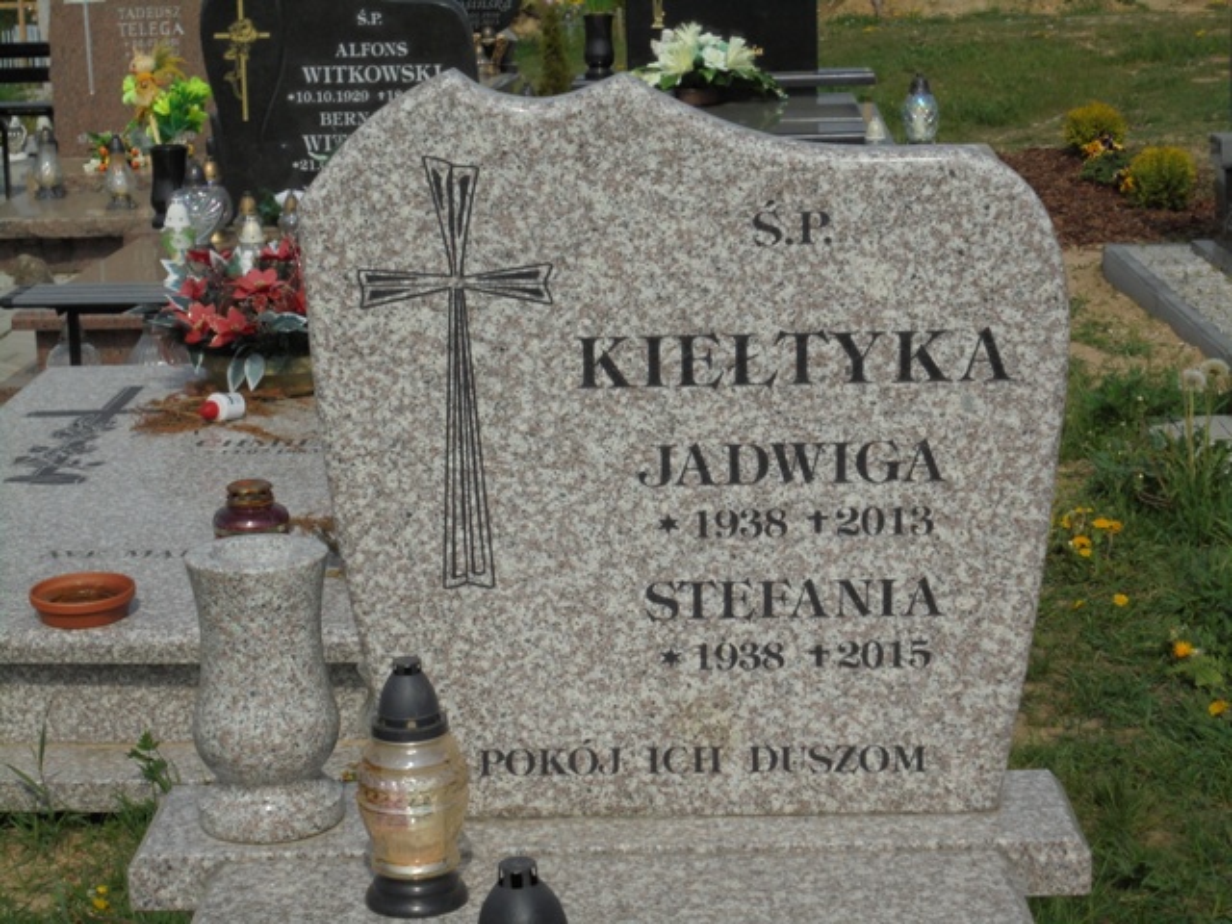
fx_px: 2598
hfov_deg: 26.7
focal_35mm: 73
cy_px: 462
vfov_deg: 20.2
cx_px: 616
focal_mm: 13.1
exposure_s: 1/1000
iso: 100
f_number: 6.1
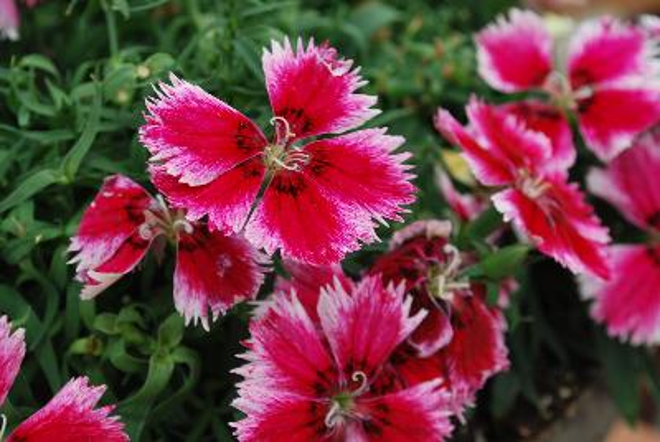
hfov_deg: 28.0
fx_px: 1322
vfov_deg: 19.0
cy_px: 221
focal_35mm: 72
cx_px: 330
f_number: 8
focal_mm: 48
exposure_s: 1/60
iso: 160
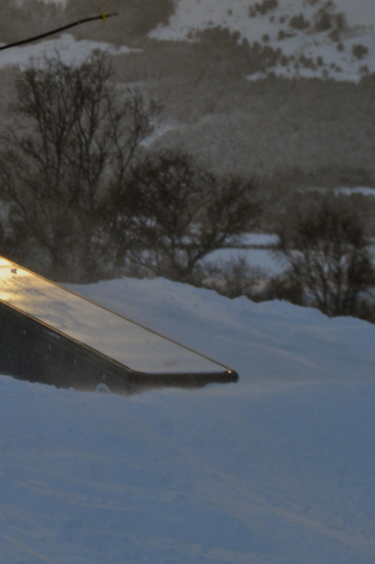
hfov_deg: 7.2
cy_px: 121
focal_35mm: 188
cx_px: -30
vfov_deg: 10.9
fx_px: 2947
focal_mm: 55
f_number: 8
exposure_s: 1/250
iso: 200
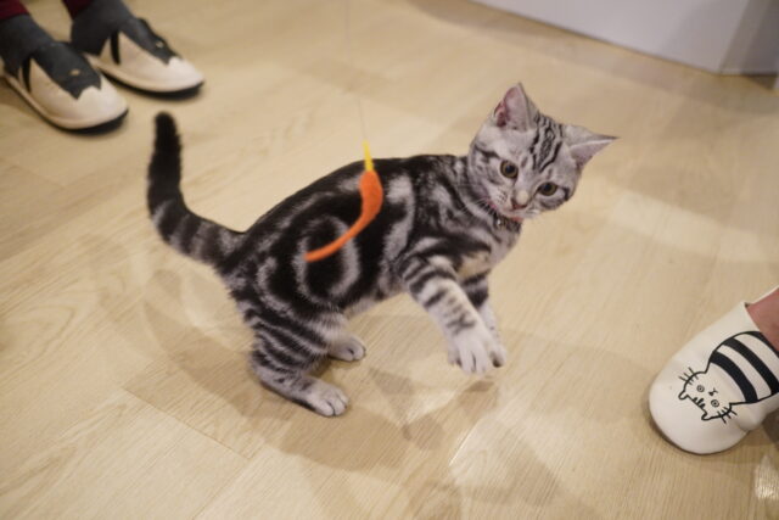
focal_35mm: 36
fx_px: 779
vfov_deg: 36.9
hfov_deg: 53.1
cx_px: 390
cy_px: 260
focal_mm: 24
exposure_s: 1/160
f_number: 2
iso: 1600
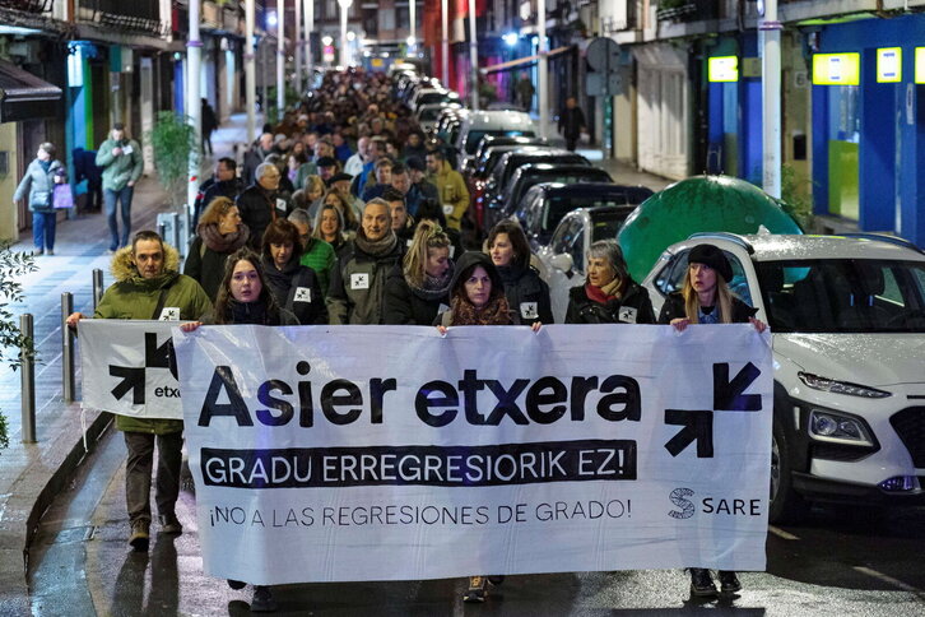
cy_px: 308
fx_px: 2698
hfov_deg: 19.5
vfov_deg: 13.0
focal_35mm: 105
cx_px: 462
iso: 8000
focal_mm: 105
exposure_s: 1/160
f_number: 4
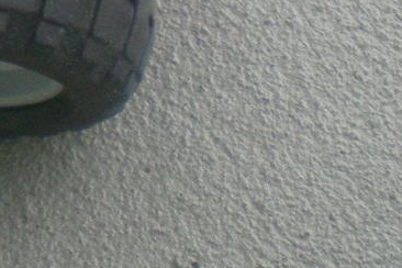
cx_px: -423
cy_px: -347
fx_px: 1854
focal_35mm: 166
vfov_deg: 7.8
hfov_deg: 11.1
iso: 200
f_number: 3.1
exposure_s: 1/35.2
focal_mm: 6.3
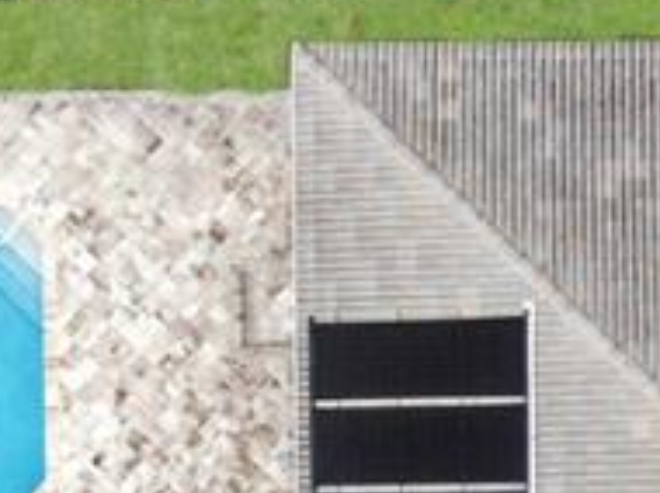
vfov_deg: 6.7
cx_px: 531
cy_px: 448
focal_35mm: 221
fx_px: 4208
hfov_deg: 8.9
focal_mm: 7.07
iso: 100
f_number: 3.5
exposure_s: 1/240
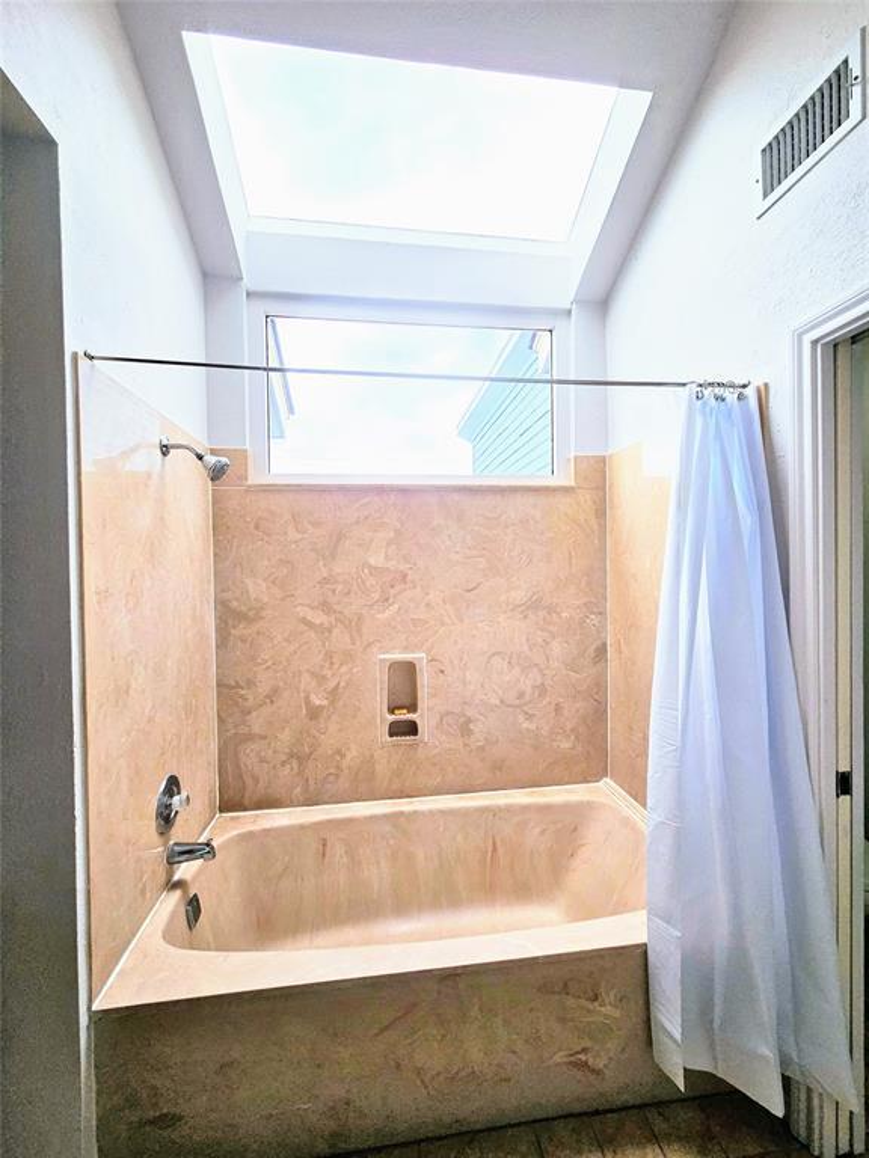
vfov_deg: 106.2
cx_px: 434
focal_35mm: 13
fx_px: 435
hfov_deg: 89.9
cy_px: 579
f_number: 2.2
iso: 80
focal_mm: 2.2
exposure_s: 1/207
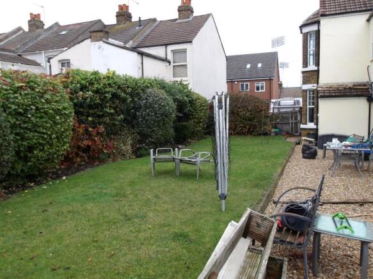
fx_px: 291
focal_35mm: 27
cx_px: 186
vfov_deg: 51.3
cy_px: 140
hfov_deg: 65.3
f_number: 3
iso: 100
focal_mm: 4.9
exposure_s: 1/131
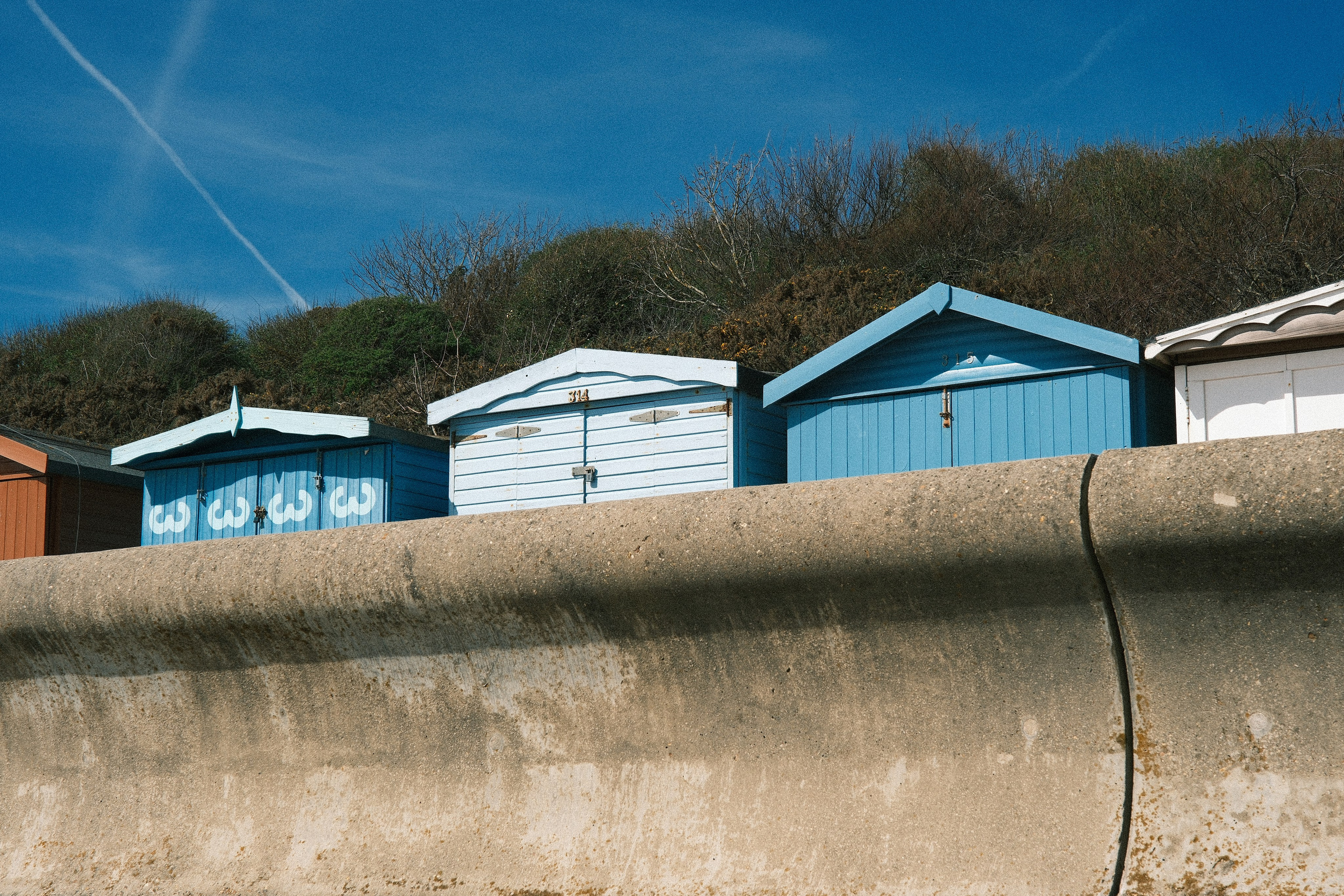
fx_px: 2240
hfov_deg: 33.4
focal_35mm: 60
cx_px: 672
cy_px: 448
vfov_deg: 22.6
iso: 125
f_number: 8
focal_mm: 40
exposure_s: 1/350
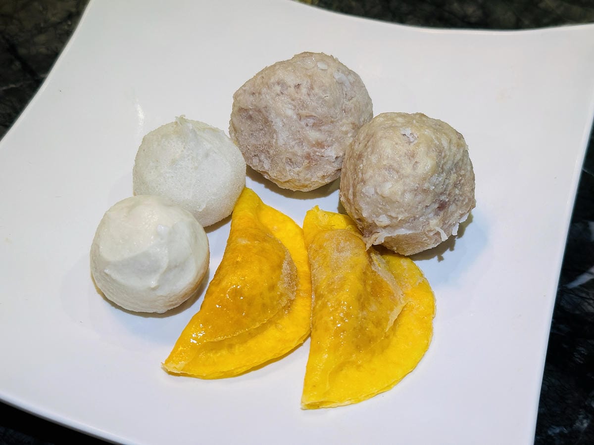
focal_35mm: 48
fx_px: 824
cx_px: 297
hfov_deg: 39.7
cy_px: 222
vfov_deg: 30.3
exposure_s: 1/40
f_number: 1.78
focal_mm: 6.86
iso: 200
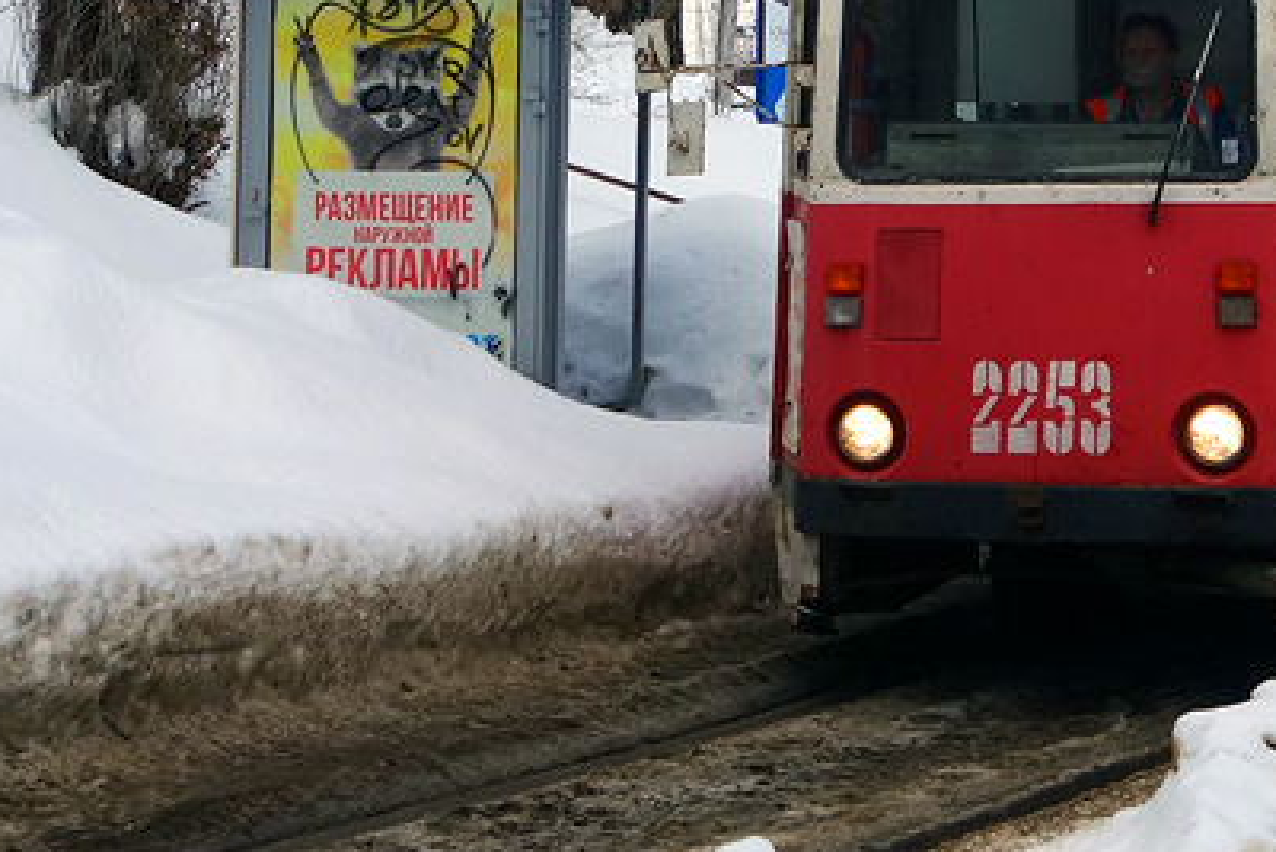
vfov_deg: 10.2
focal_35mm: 132
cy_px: -156
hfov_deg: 15.4
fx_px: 4680
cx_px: 1018
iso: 125
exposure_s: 1/500
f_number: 5
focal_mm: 16.39
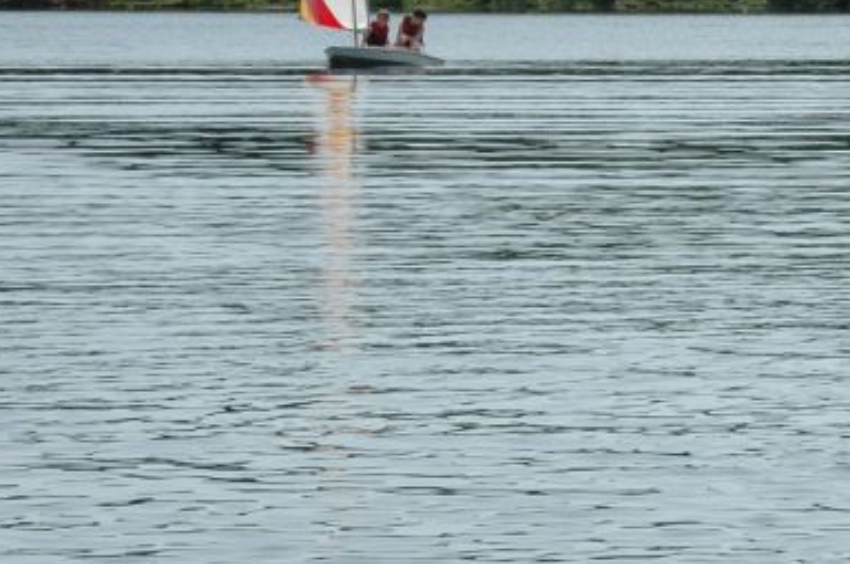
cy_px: 190
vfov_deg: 4.2
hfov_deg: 6.2
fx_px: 7735
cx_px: 1049
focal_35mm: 328
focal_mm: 82
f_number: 10
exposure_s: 1/400
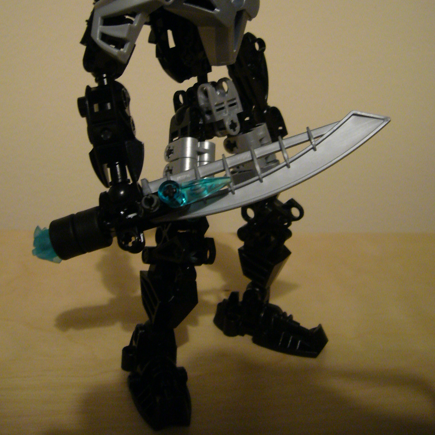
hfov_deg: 40.0
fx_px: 597
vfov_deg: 39.5
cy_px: 142
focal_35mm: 42
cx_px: 218
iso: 200
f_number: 2.8
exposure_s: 1/5
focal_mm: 5.8
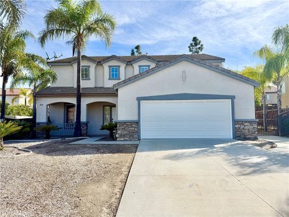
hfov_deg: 71.6
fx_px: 200
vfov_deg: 56.8
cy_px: 108
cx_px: 144
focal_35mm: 24
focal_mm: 6.76
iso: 80
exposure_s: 1/4975
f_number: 1.78
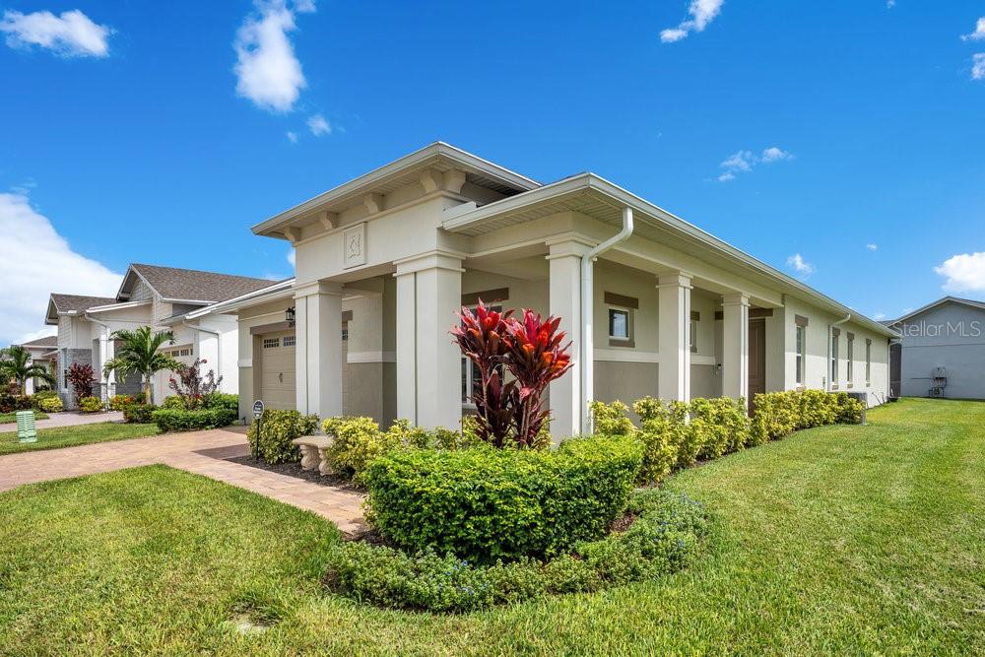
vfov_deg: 73.8
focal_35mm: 16
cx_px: 492
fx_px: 438
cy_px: 328
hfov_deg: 96.7
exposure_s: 1/200
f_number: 10
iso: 100
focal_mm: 16
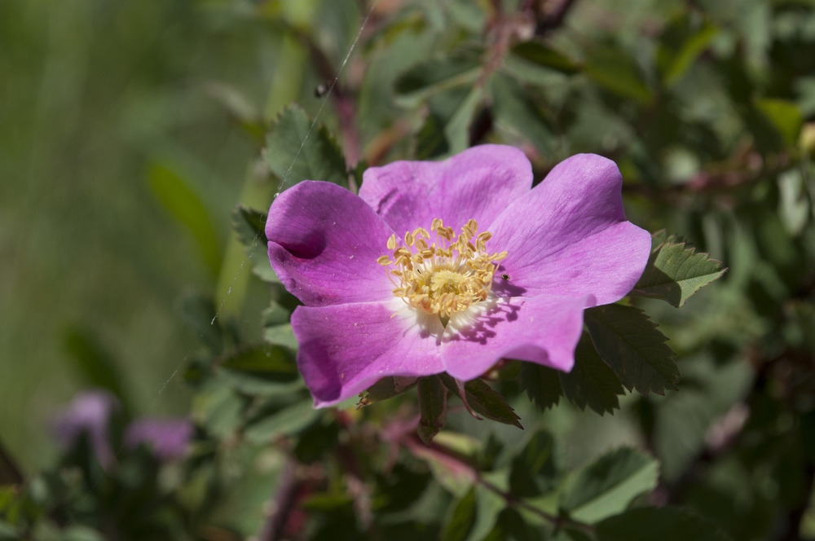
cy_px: 270
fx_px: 1865
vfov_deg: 16.5
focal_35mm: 82
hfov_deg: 24.6
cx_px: 408
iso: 400
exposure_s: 1/1000
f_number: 10
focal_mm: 55
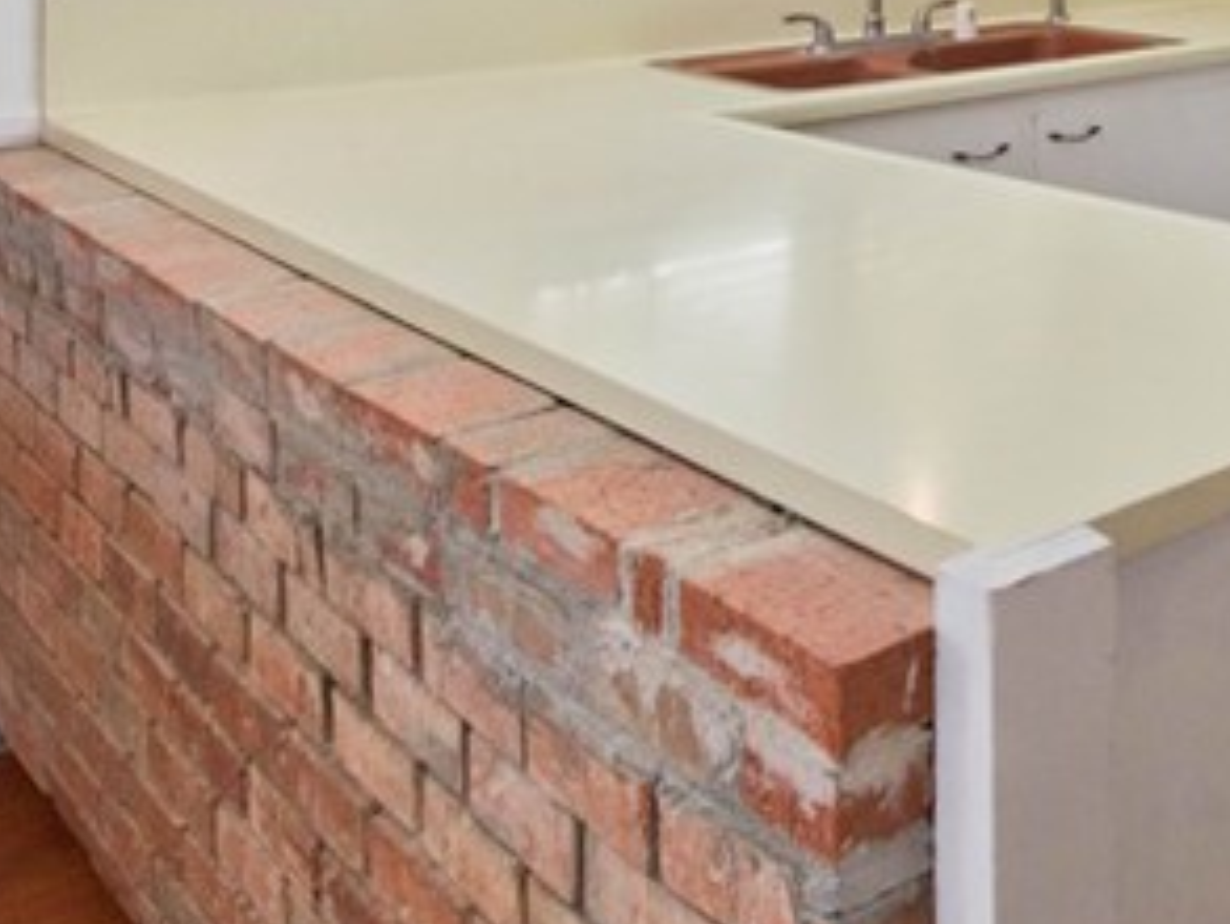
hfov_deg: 30.1
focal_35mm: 47
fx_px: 1671
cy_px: -204
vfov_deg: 27.1
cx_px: 1679
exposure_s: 1/500
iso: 1250
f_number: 6.3
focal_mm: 14
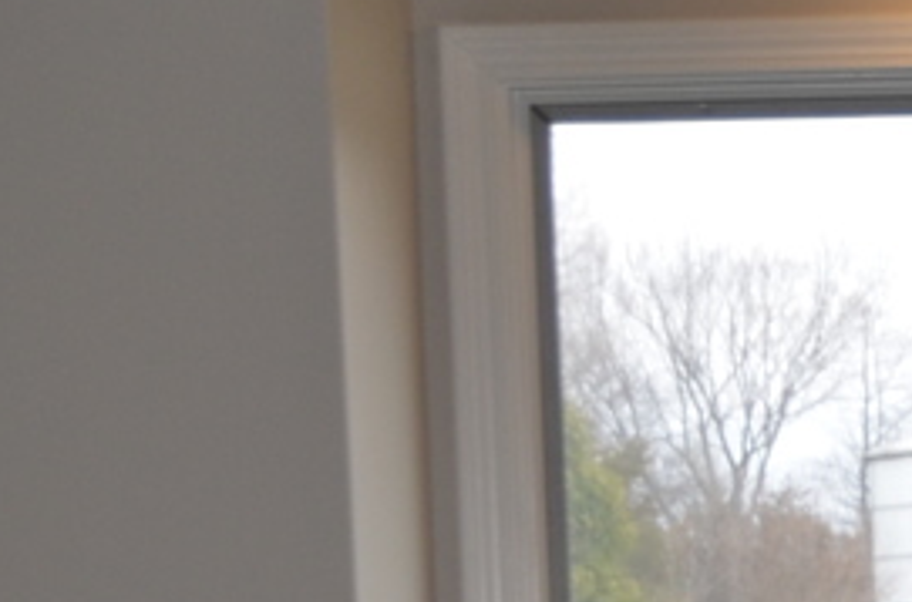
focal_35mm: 217
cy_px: 632
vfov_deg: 6.3
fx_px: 5481
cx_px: 2189
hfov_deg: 8.7
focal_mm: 24
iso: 200
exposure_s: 1/160
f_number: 3.8
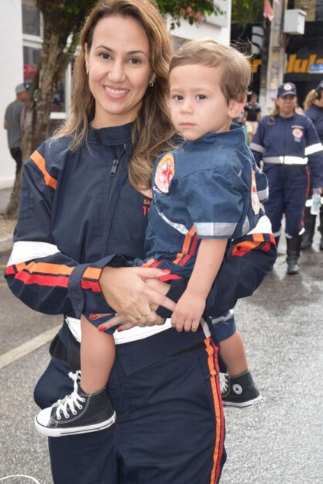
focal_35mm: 62
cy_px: 231
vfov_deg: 32.6
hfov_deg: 22.1
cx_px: 166
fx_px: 829
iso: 100
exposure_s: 1/160
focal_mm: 35
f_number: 6.3
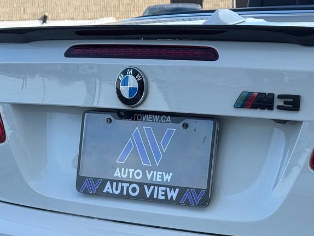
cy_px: 225
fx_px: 971
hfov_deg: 18.3
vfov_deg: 13.7
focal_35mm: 107
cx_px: 233
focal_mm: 6.76
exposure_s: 1/1339
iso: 64
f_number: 1.78
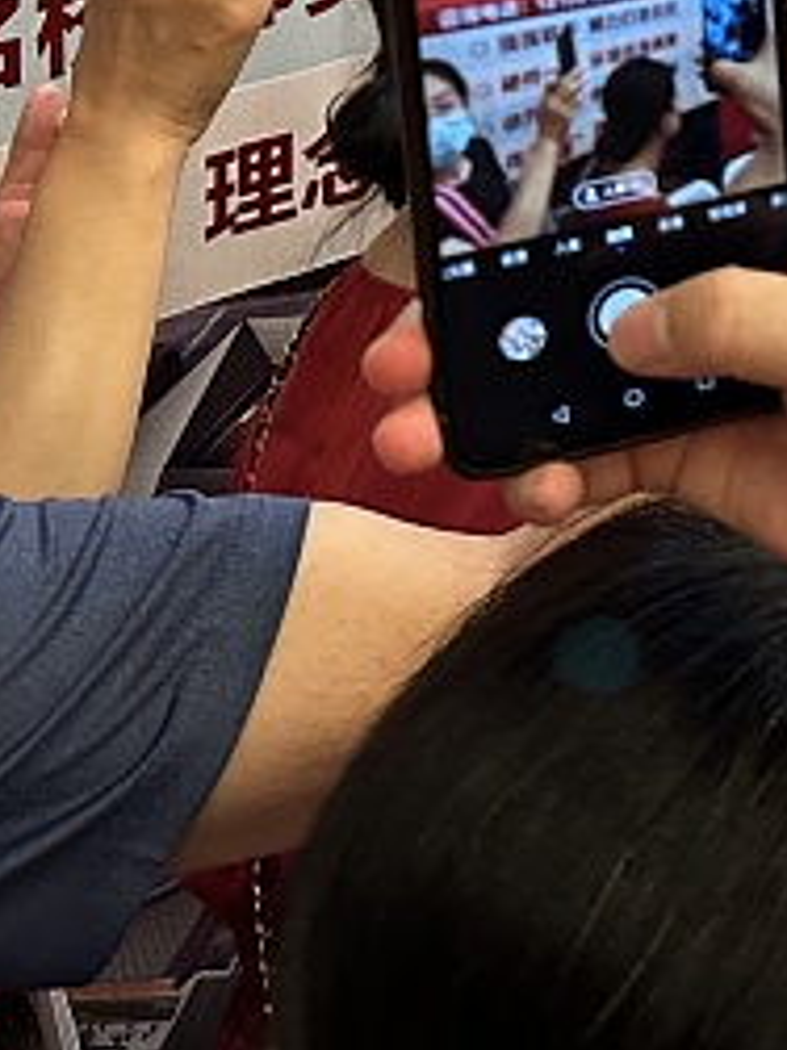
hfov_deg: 13.9
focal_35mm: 98
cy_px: -452
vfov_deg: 18.2
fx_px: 2973
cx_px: 1289
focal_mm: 6.86
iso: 200
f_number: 1.78
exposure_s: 1/50
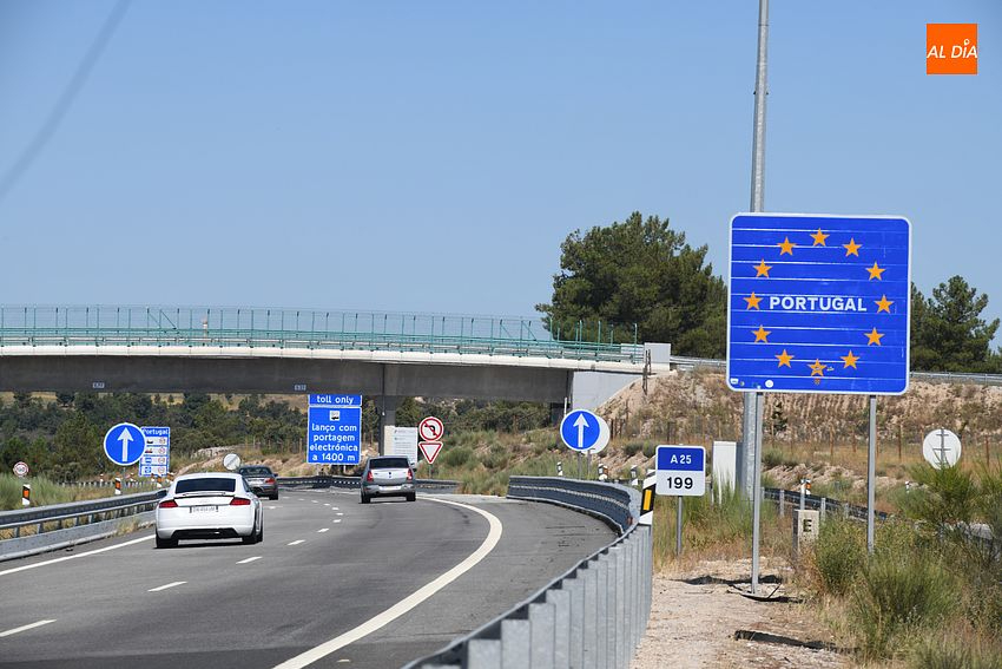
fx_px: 5011
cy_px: 334
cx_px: 501
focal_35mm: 180
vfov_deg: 7.6
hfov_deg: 11.4
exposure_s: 1/160
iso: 100
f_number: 11
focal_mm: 180
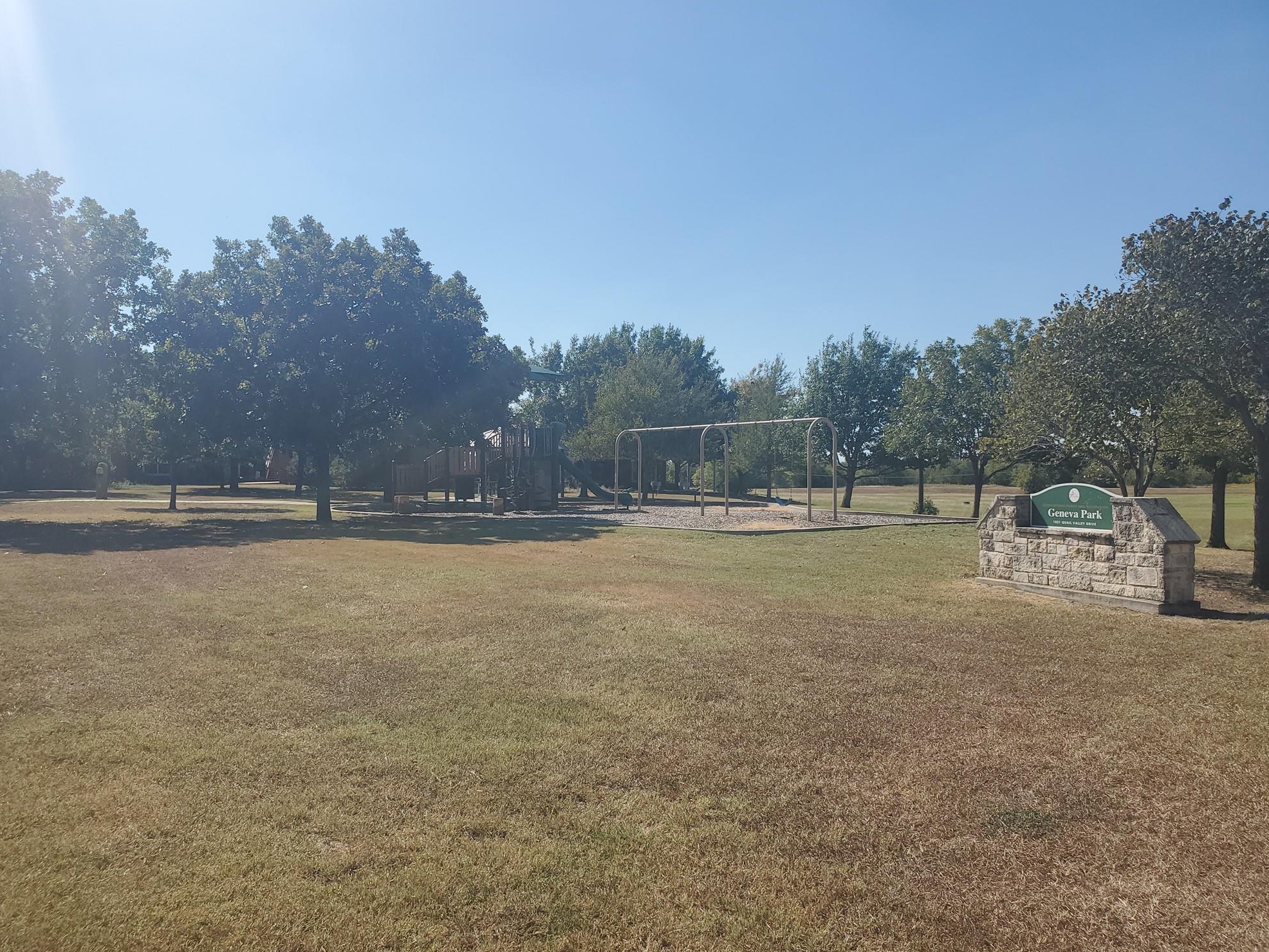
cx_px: 611
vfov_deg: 51.4
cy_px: 485
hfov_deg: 65.3
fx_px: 990
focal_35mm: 27
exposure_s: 1/1818
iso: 50
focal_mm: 4.3
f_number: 2.4
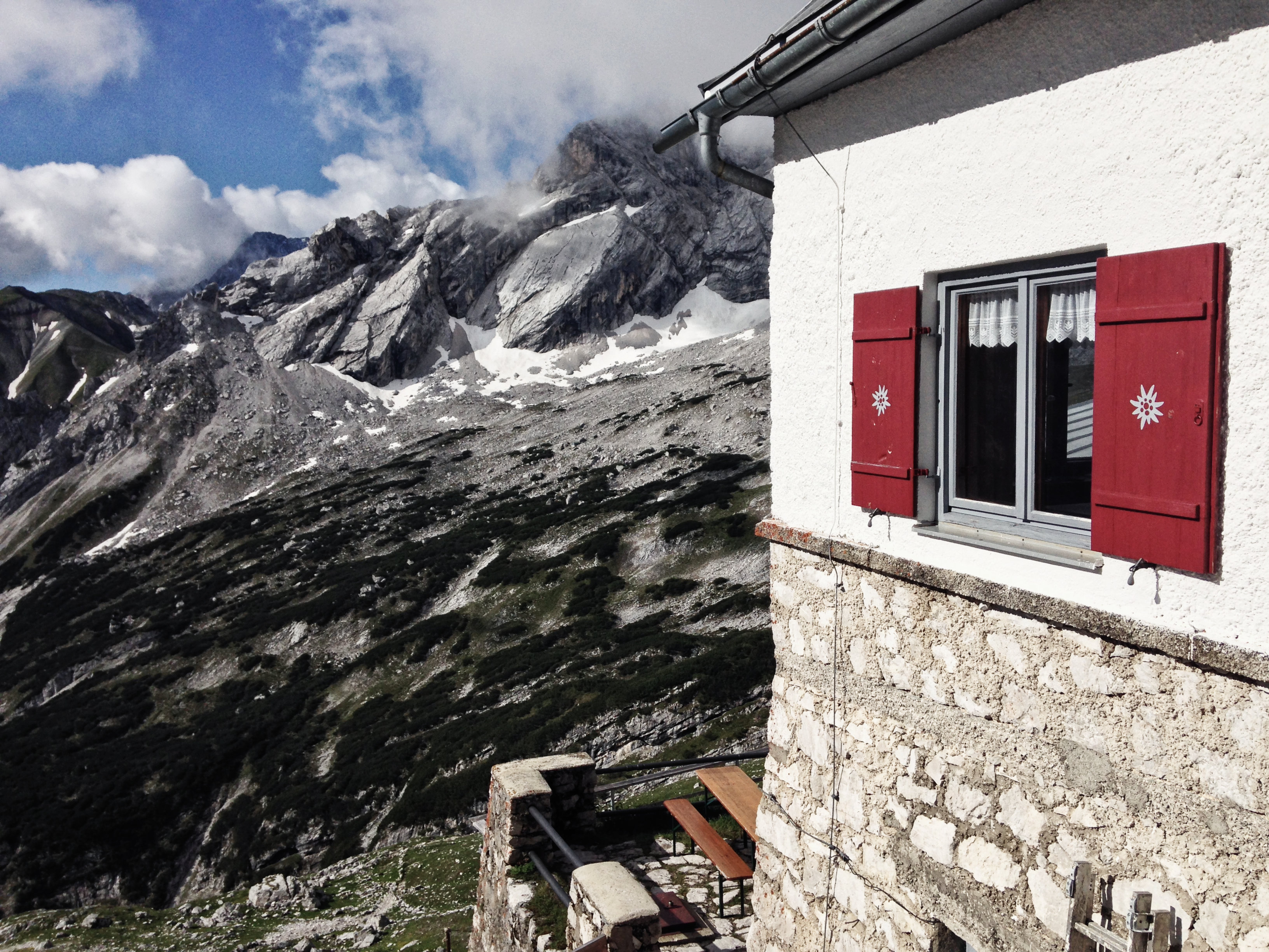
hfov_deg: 55.4
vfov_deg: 42.9
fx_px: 1210
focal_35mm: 33
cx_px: 634
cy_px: 476
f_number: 2.4
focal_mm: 4.1
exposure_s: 1/4184
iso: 50
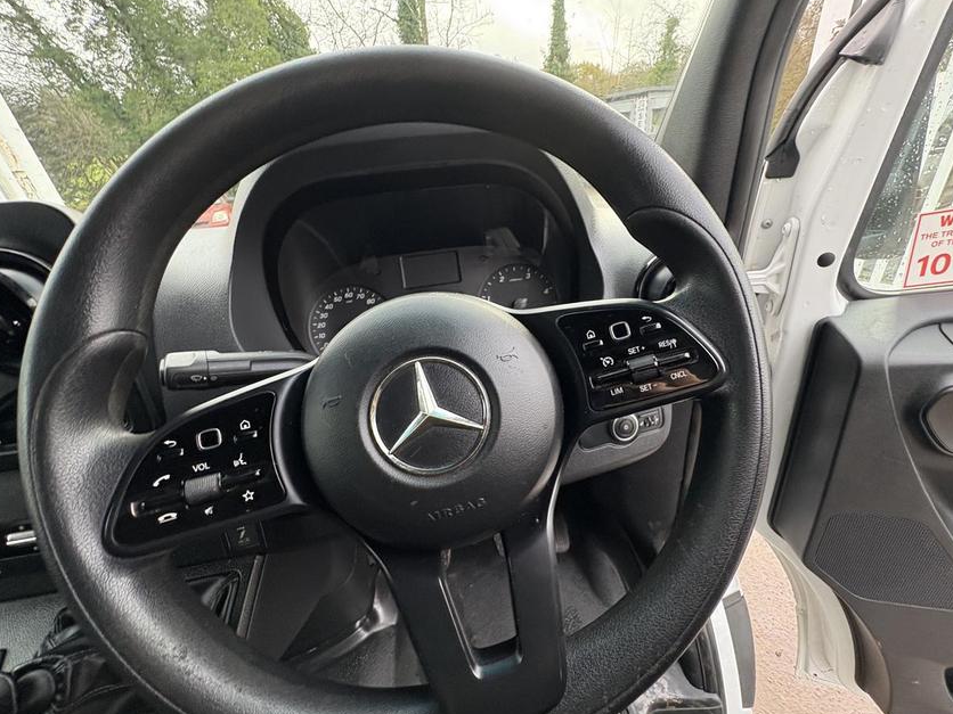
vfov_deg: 81.7
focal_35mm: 15
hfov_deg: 98.1
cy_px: 364
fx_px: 413
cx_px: 502
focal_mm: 2.22
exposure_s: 1/96
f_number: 2.2
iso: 200
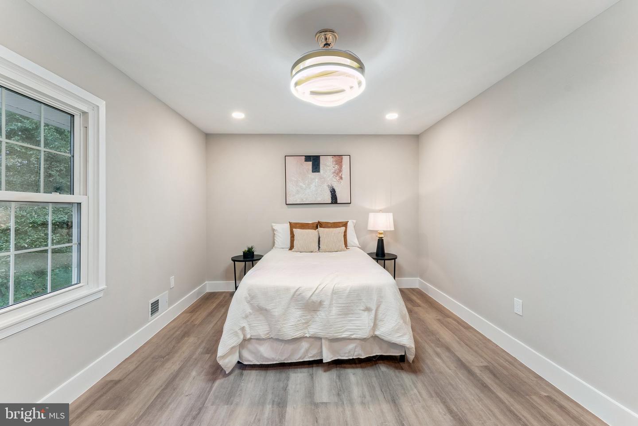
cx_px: 319
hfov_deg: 101.9
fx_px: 259
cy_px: 213
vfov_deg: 78.9
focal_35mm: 15
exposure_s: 1/3
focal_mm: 14.6
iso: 250
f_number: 9
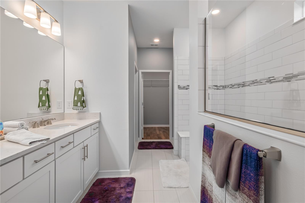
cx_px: 152
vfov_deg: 77.3
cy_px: 102
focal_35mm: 15
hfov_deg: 100.4
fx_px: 127
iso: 250
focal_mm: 10
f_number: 9
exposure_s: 1/13
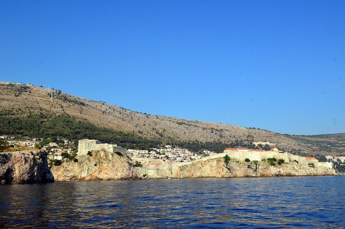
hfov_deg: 53.2
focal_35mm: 36
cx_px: 172
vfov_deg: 36.7
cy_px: 114
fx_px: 344
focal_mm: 24
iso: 640
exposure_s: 1/1250
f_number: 9
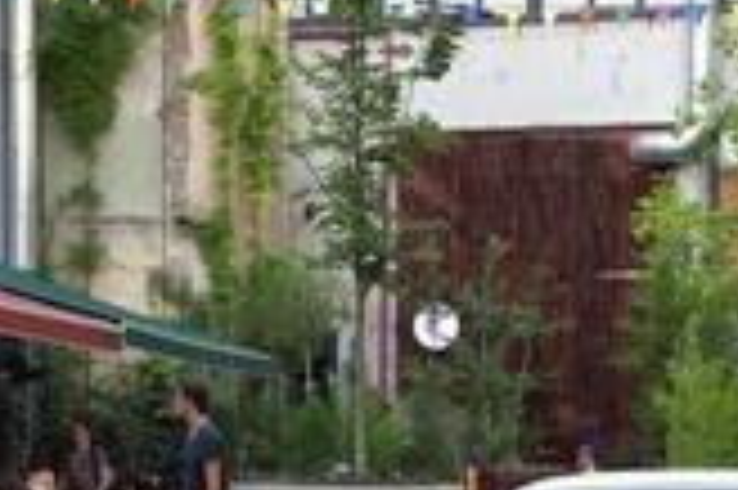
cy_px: 571
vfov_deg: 10.9
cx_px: 351
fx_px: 2519
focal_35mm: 123
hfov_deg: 16.7
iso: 800
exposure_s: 1/60
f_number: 9
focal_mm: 48
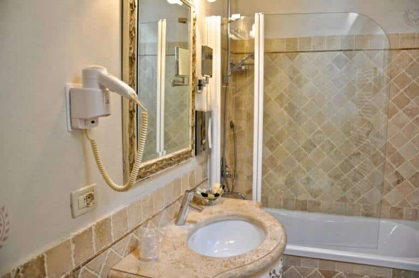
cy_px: 139
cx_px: 210
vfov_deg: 47.8
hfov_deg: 67.4
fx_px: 314
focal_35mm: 27
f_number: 4
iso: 200
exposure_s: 1/15
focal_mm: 18
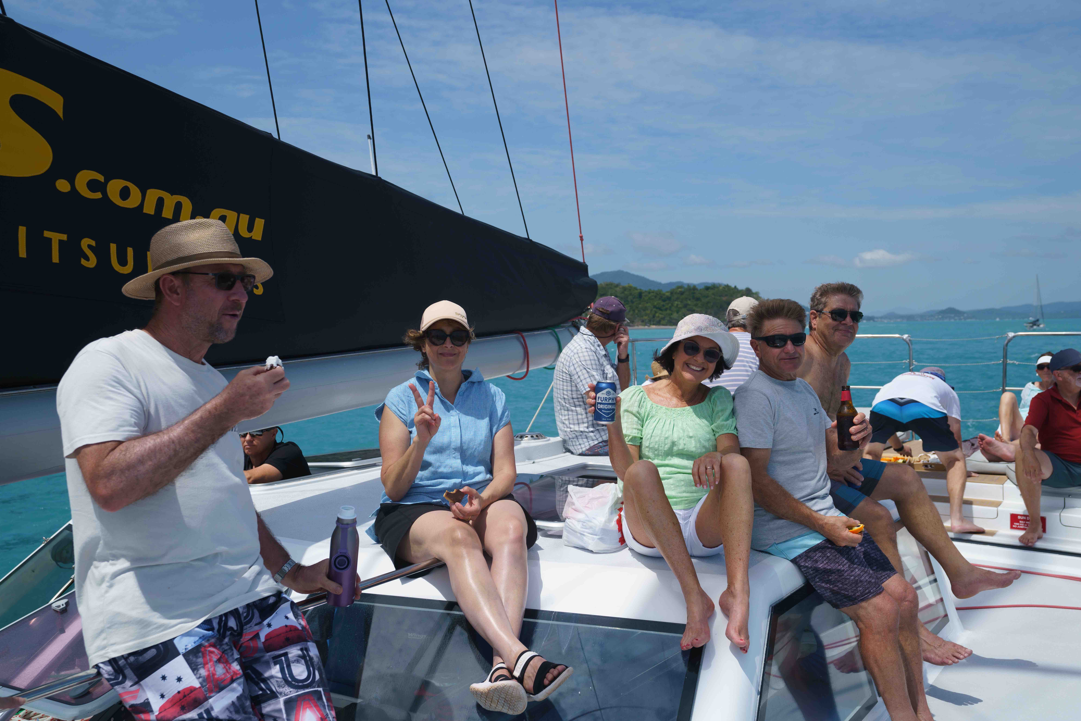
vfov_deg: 38.9
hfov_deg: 55.8
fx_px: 1021
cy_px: 360
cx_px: 540
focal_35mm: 34
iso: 100
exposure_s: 1/1250
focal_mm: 34
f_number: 5
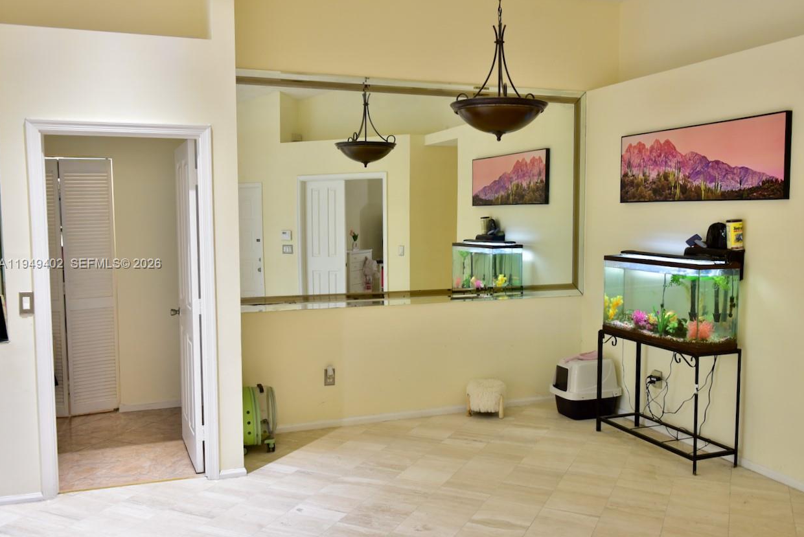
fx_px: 737
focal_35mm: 33
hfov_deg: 57.2
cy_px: 265
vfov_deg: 40.0
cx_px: 411
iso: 1000
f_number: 4.5
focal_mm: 32
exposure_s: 1/15
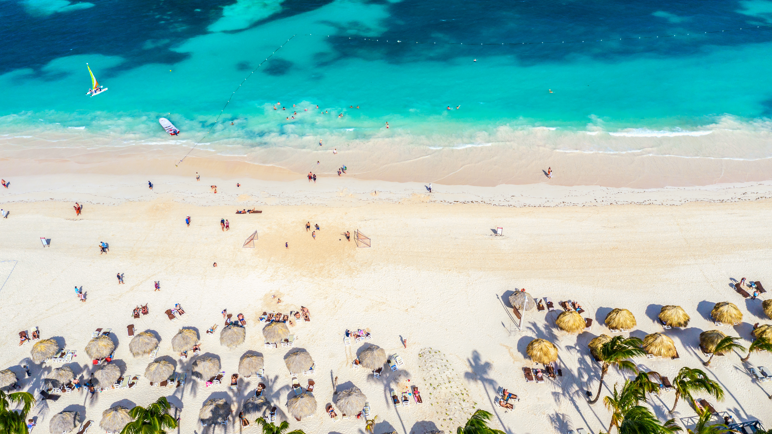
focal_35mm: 30
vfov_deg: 38.9
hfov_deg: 64.3
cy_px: 226
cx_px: 385
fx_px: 614
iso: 100
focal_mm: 10.26
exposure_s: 1/800
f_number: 5
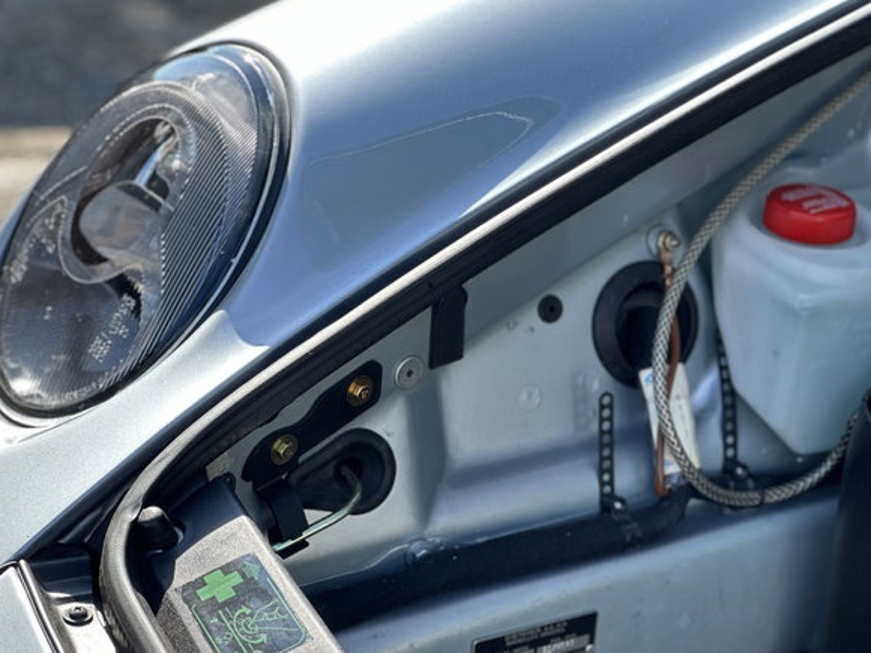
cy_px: 396
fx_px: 2567
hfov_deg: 19.3
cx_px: 496
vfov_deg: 14.5
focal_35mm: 102
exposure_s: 1/143
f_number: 2.8
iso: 20
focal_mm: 9
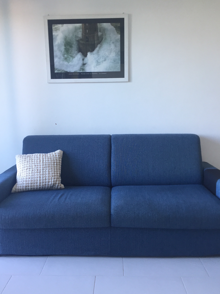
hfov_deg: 48.2
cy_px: 147
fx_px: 246
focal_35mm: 29
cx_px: 110
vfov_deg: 61.7
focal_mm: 4.15
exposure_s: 1/33
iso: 50
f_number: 2.2
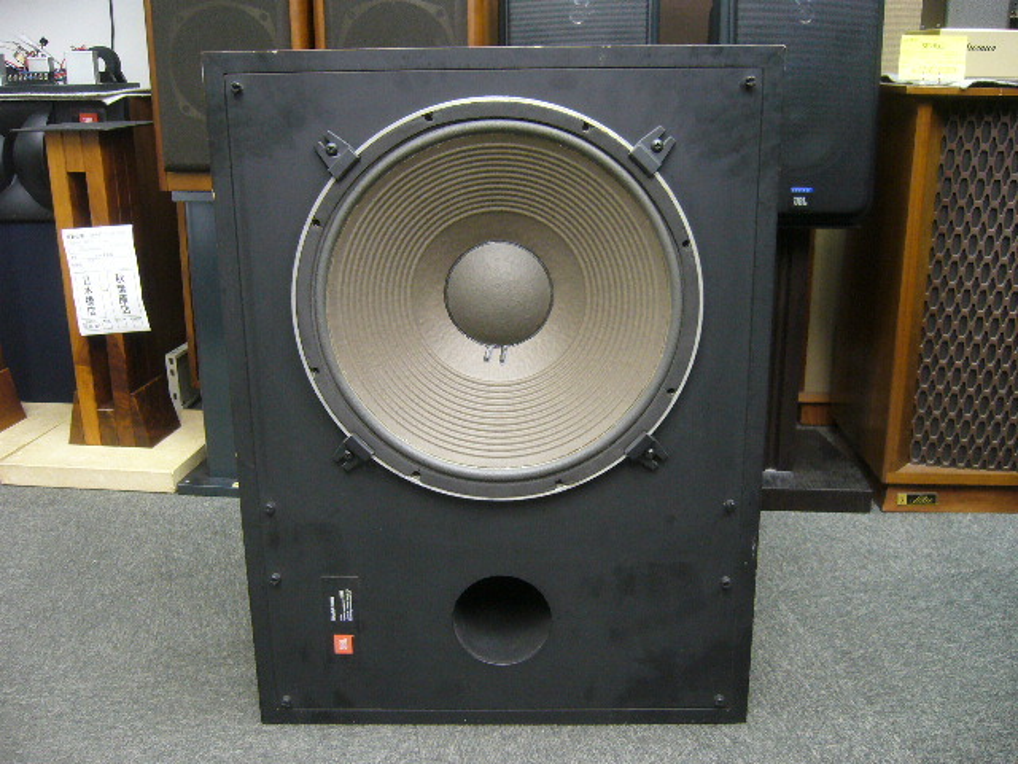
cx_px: 509
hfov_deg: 52.6
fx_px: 1029
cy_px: 382
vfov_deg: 40.7
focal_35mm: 35
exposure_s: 1/8
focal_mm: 5.8
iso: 200
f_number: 2.8
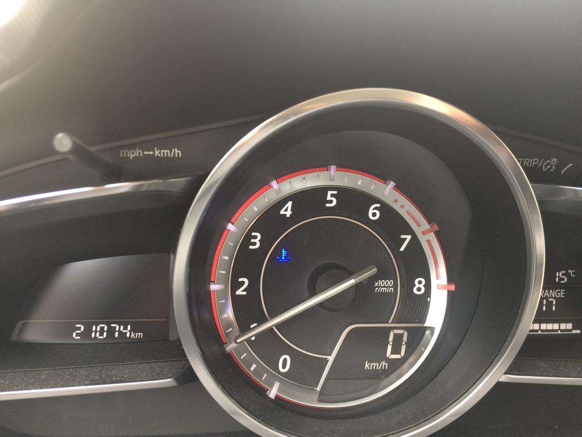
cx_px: 291
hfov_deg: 61.7
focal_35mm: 29
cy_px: 218
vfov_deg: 48.2
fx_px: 488
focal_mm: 4.15
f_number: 2.2
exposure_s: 1/30
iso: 50
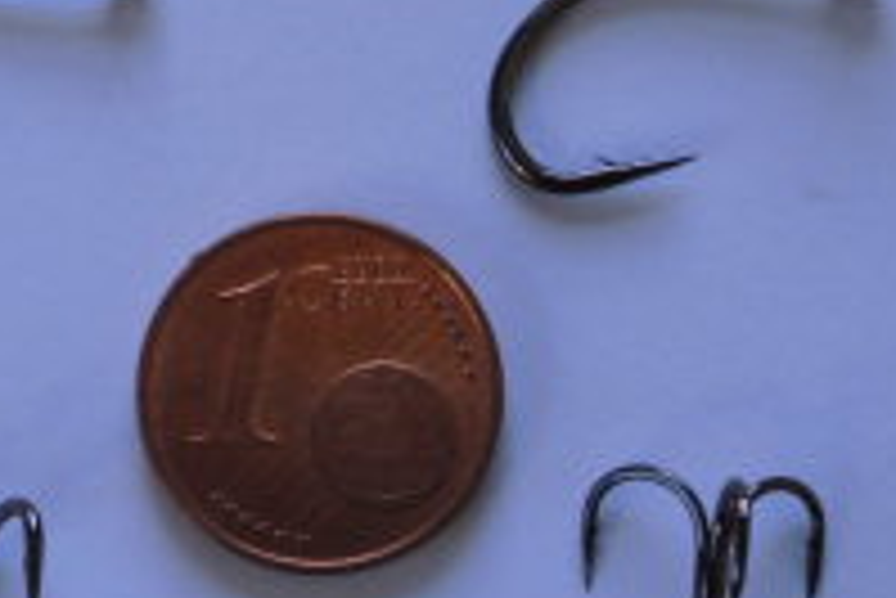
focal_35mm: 87
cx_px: 347
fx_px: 2167
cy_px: 414
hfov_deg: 23.3
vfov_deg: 15.7
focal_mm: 4.6
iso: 64
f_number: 3.2
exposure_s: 1/100
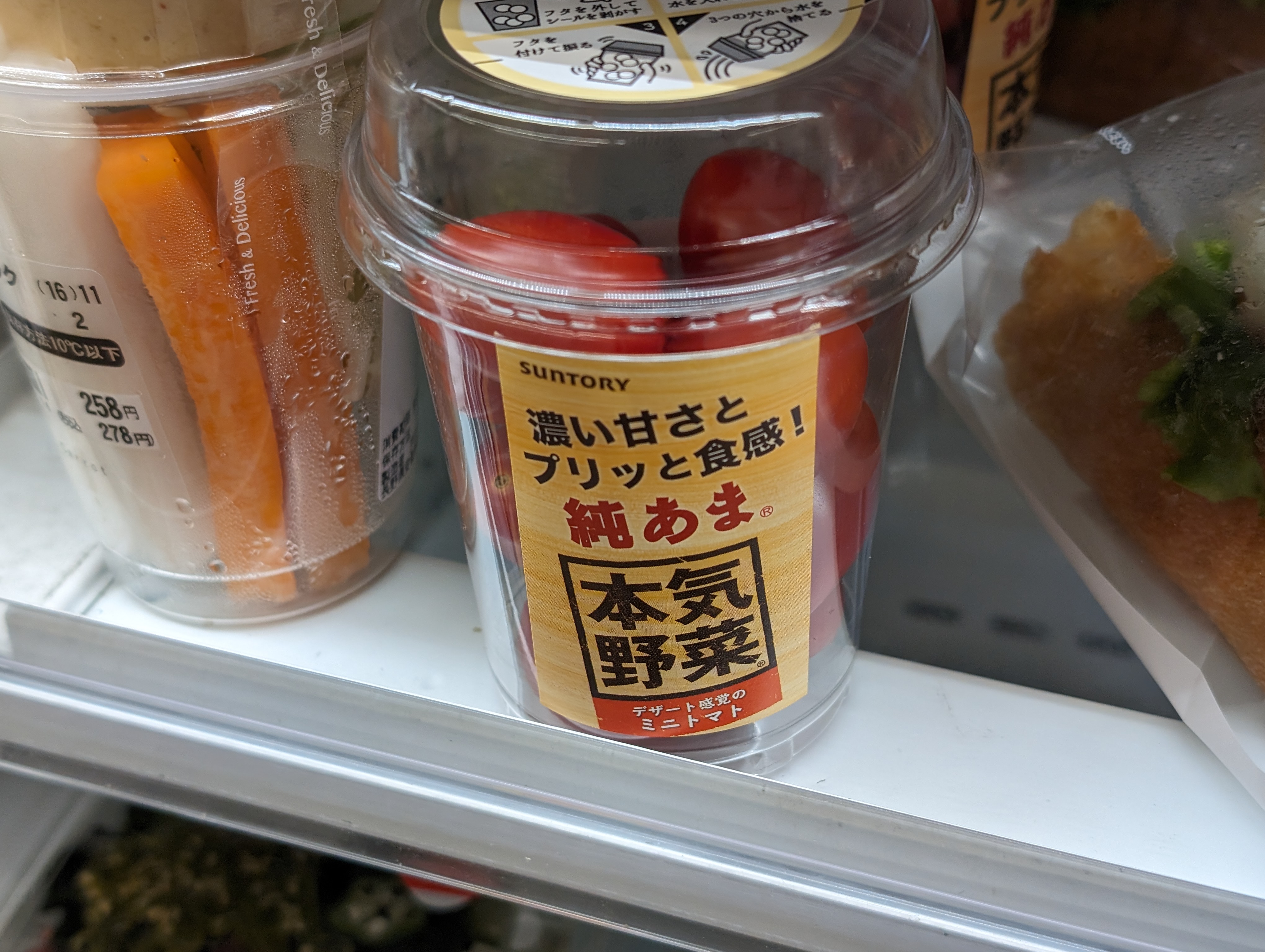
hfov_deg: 38.9
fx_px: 1793
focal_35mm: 49
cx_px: 632
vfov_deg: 29.7
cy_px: 476
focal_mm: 6.9
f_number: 1.68
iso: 103
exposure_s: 1/218
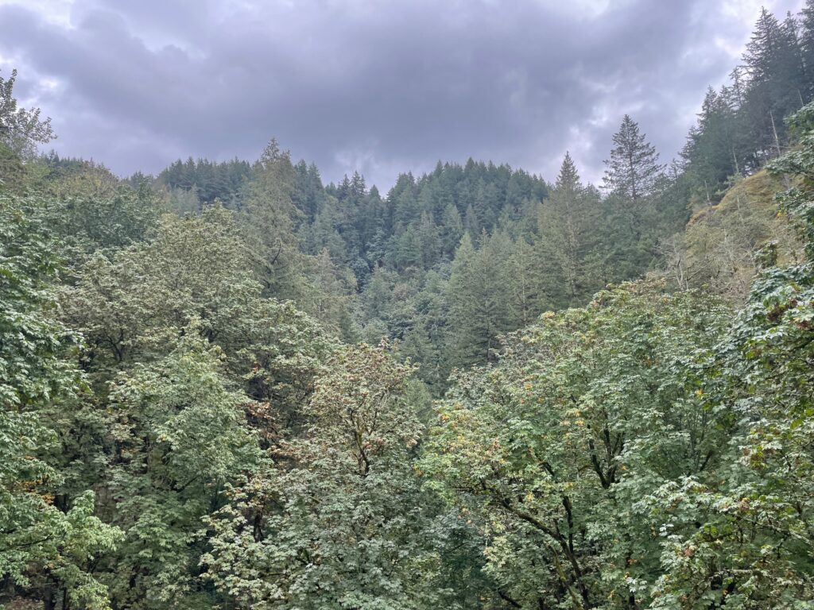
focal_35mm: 26
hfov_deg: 67.3
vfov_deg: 53.1
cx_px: 407
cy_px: 305
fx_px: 611
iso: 32
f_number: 1.6
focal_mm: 4.2
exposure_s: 1/824
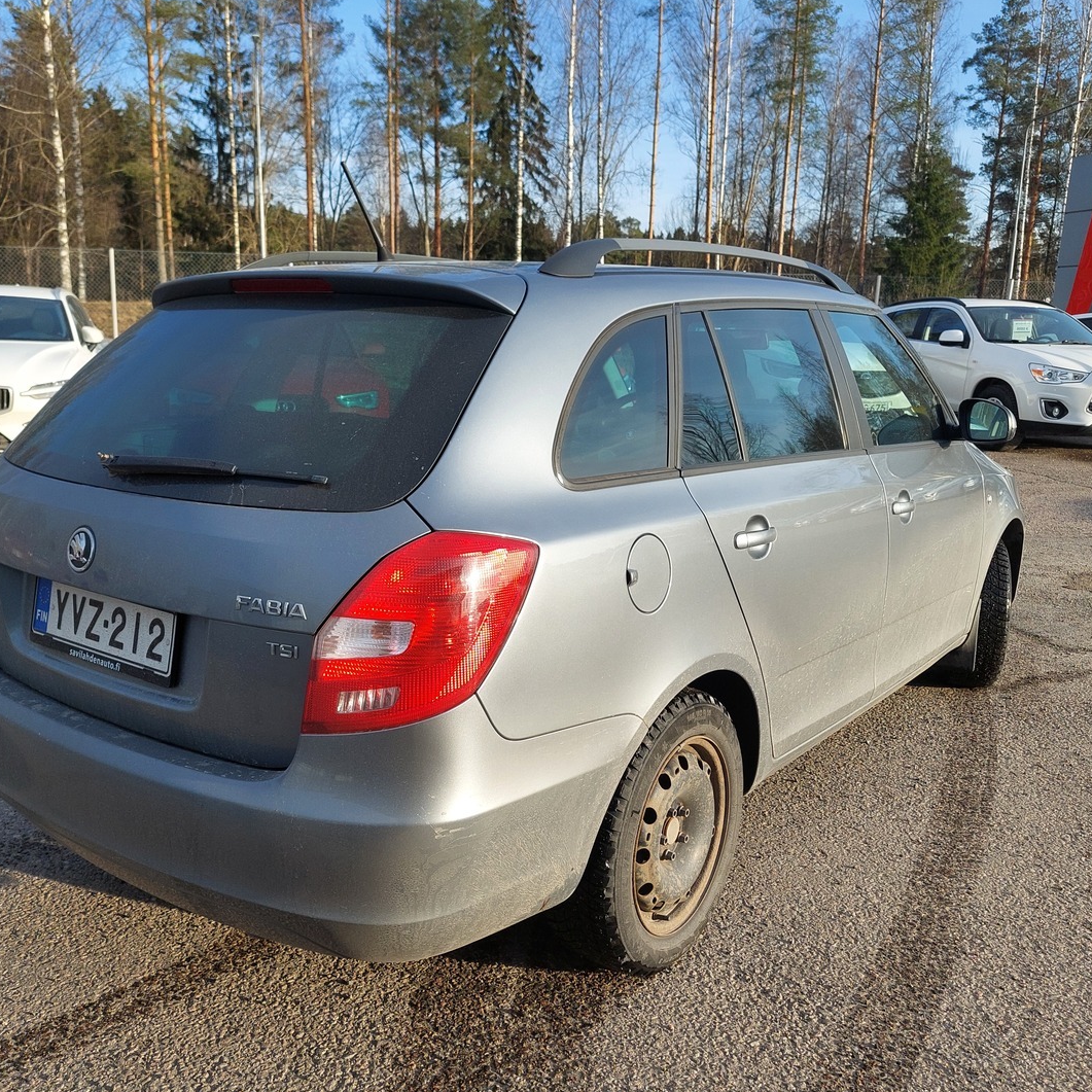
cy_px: 542
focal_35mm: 30
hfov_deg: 54.0
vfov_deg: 54.0
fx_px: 1071
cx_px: 504
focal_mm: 5.23
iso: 40
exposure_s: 1/630
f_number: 1.8
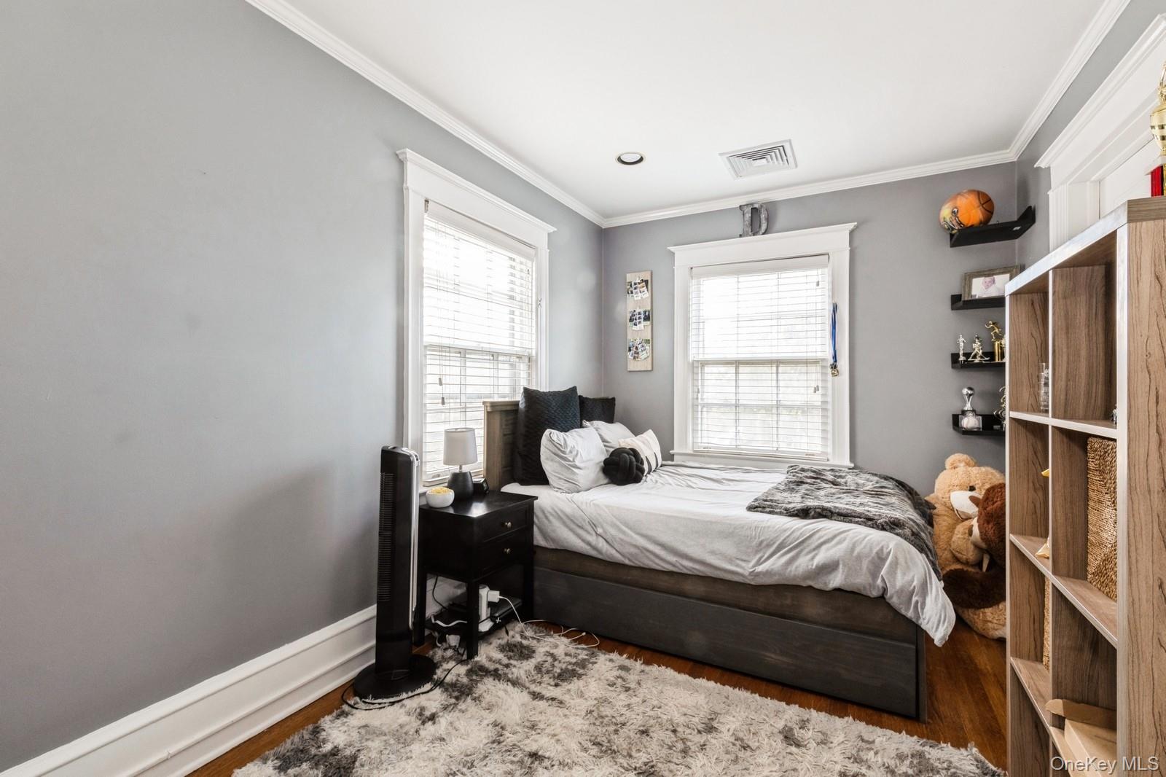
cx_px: 583
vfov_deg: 77.3
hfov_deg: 100.4
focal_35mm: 15
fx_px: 486
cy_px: 388
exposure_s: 1/4
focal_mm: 15
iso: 640
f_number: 14
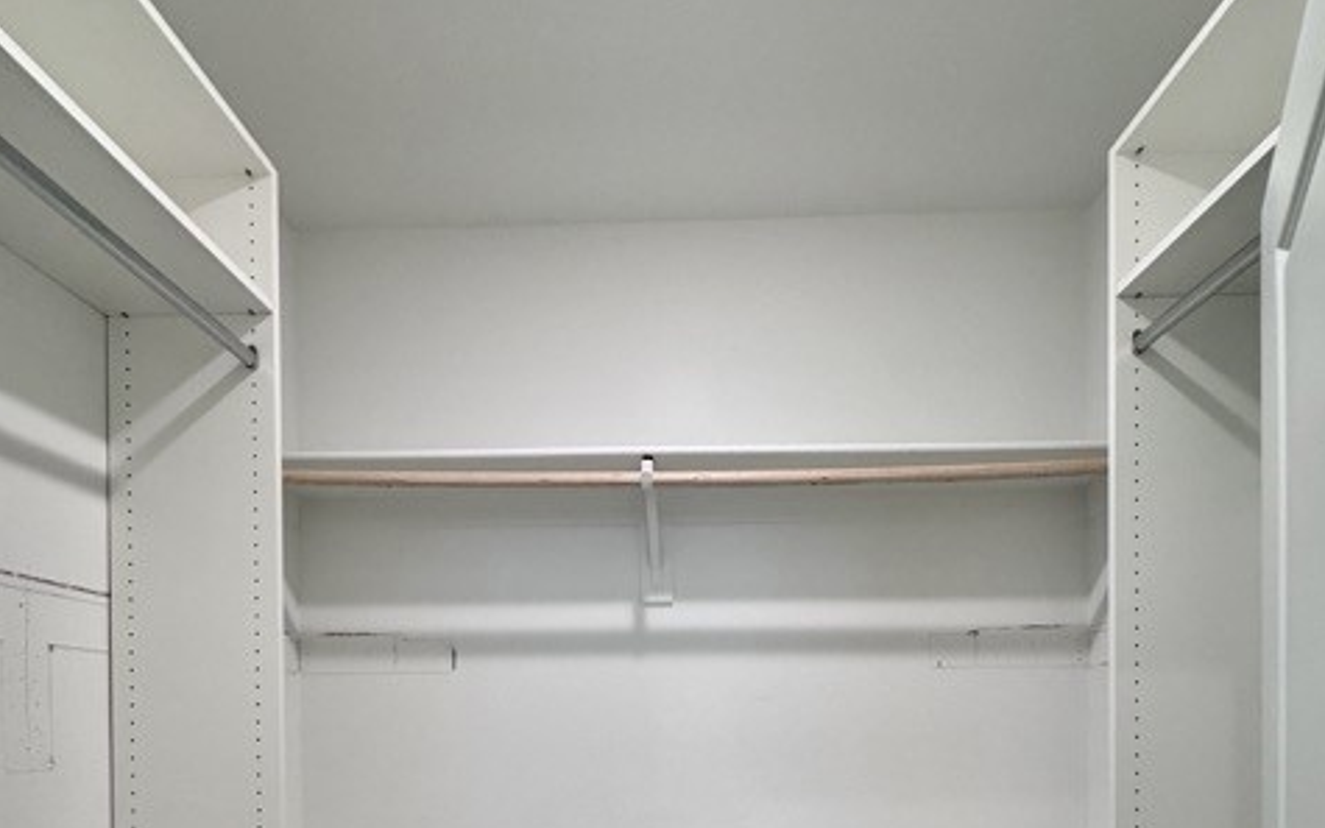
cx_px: 667
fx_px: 722
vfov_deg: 53.0
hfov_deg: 85.1
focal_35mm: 20
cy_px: 730
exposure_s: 1/120
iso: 200
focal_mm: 2.22
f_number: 2.2
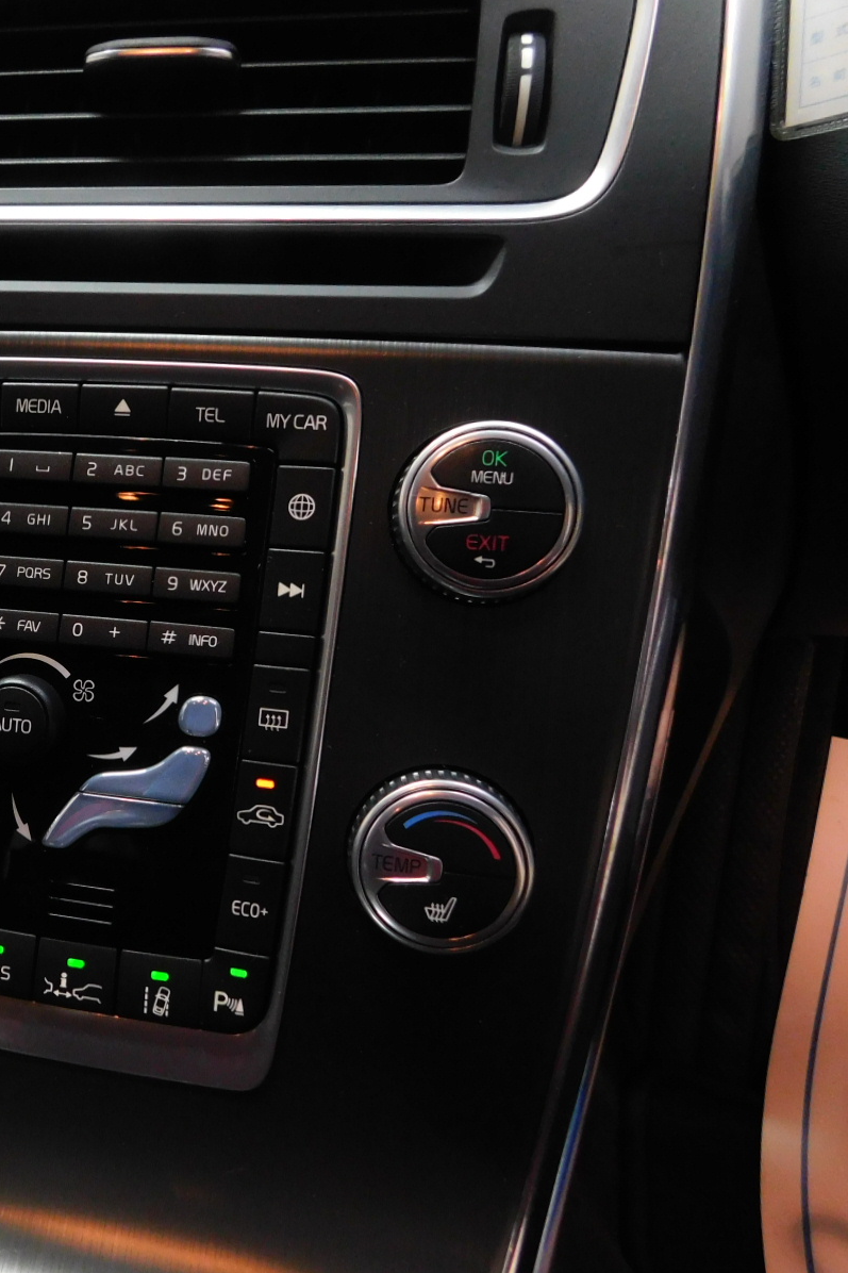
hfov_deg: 37.7
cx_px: 48
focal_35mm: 32
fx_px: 1131
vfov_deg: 58.7
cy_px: 635
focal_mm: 4
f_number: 3
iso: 400
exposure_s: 1/20
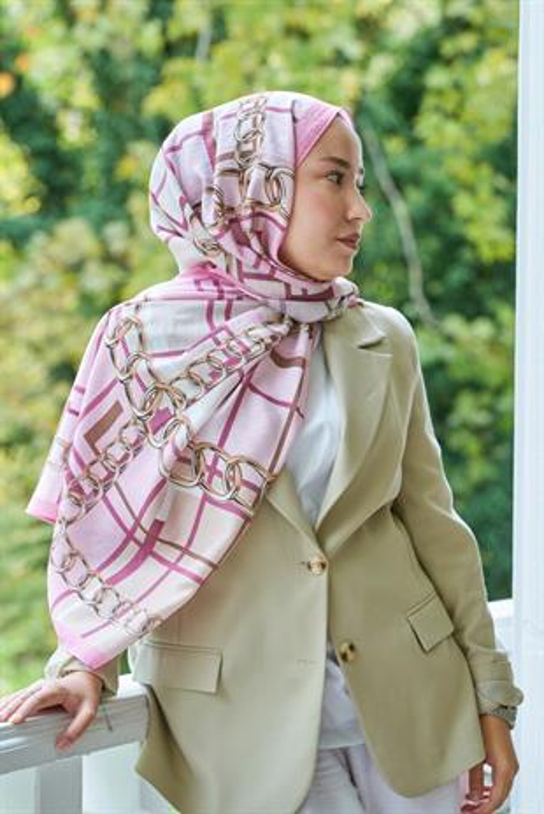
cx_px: 272
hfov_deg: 13.4
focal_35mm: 102
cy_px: 407
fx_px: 2308
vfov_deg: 20.0
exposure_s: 1/125
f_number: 5.6
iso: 800
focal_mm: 102
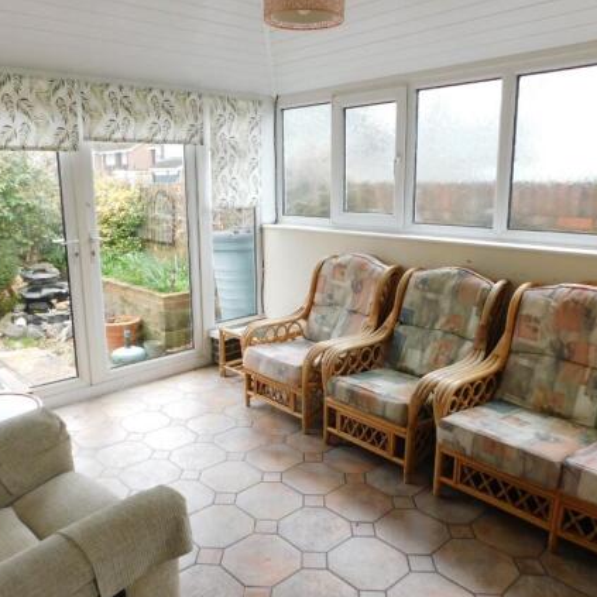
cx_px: 276
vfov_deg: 57.3
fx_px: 546
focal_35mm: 28
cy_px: 307
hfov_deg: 57.2
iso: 125
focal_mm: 4
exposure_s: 1/60
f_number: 3
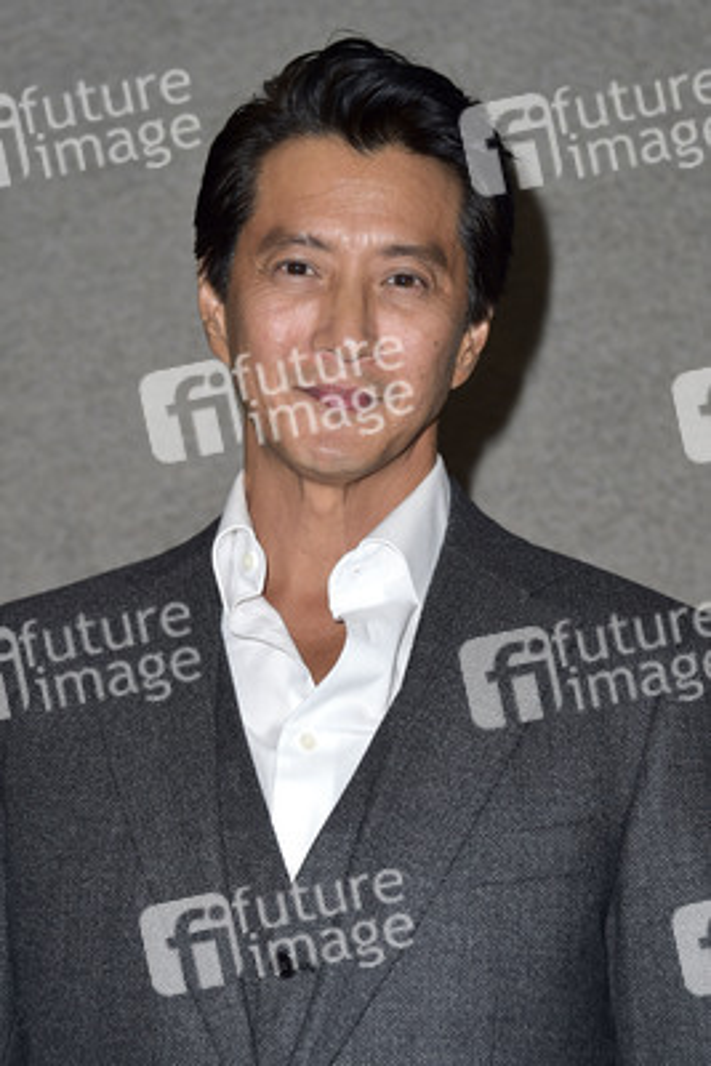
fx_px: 3108
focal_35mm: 105
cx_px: 356
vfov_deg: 19.4
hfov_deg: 13.1
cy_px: 533
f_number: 6.3
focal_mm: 105
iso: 500
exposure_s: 1/250
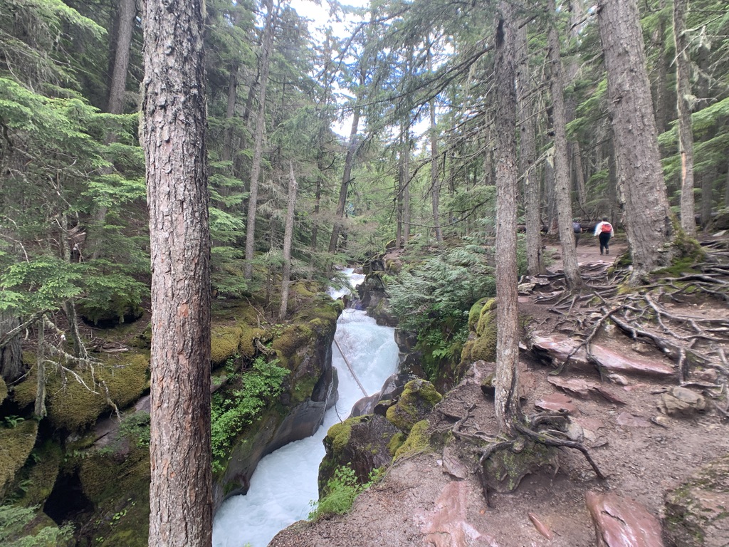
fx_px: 548
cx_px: 364
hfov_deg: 67.3
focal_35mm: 26
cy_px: 274
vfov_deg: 53.1
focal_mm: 4.25
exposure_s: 1/121
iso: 64
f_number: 1.8
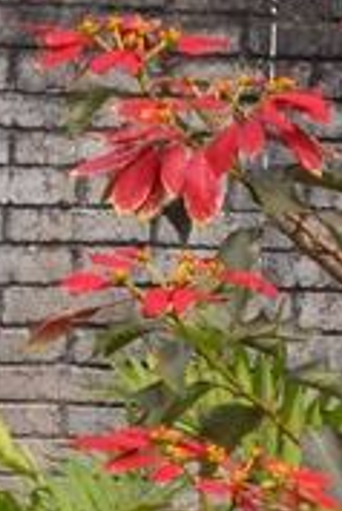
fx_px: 10451
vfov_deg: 2.8
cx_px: 892
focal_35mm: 735
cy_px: 491
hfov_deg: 1.9
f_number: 10
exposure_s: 1/350
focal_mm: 85
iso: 400
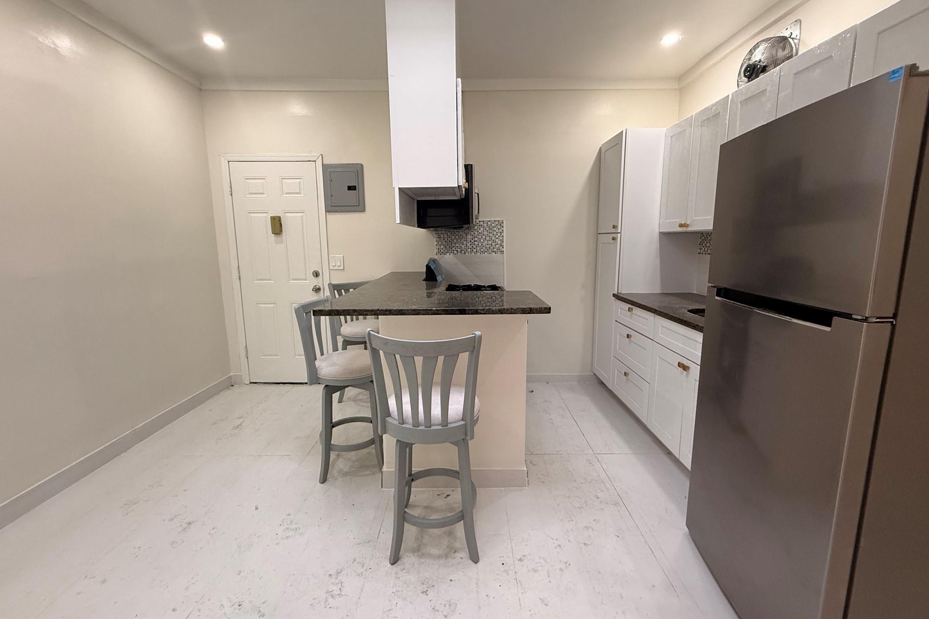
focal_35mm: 15
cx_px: 466
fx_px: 387
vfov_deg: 77.3
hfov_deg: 100.4
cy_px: 296
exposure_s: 1/120
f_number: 2.2
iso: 250
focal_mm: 2.22
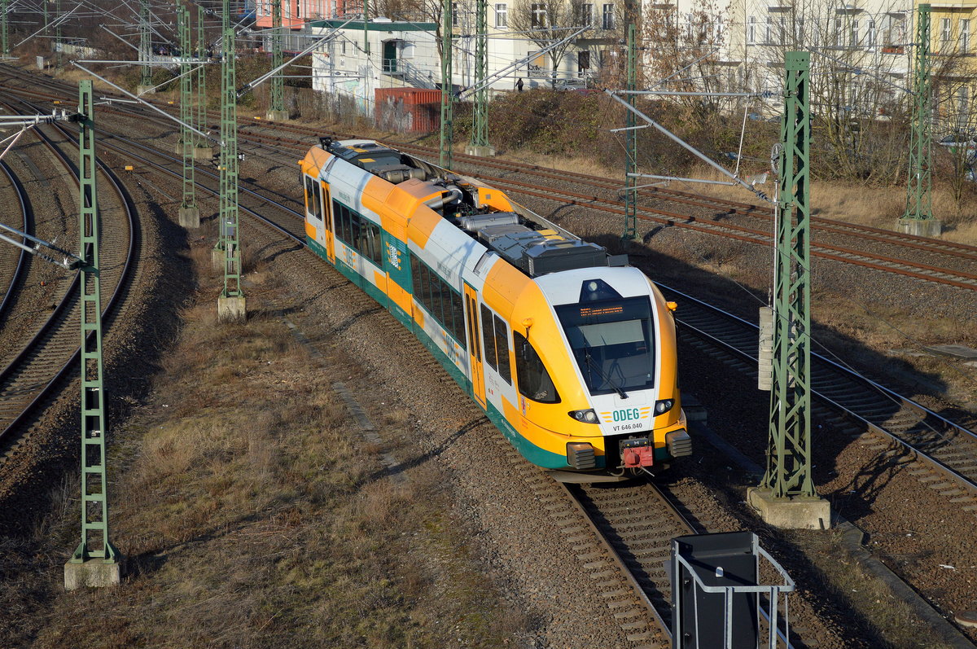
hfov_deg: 24.6
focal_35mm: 82
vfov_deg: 16.5
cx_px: 488
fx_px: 2236
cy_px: 324
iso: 400
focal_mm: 55
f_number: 5.6
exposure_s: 1/1250
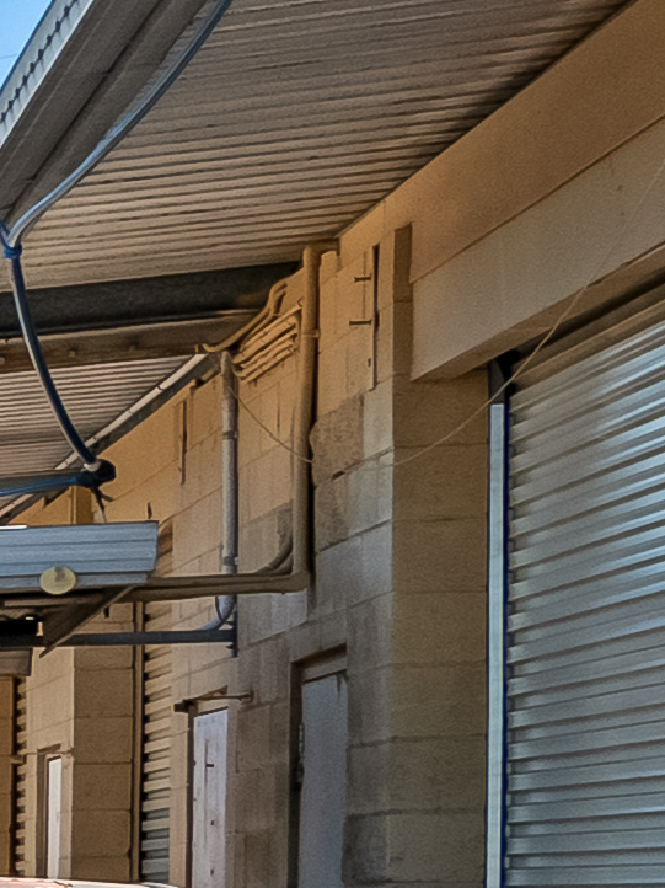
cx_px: -2982
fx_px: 3281
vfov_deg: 15.0
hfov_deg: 5.8
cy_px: 970
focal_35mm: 128
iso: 100
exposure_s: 1/200
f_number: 8
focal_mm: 16
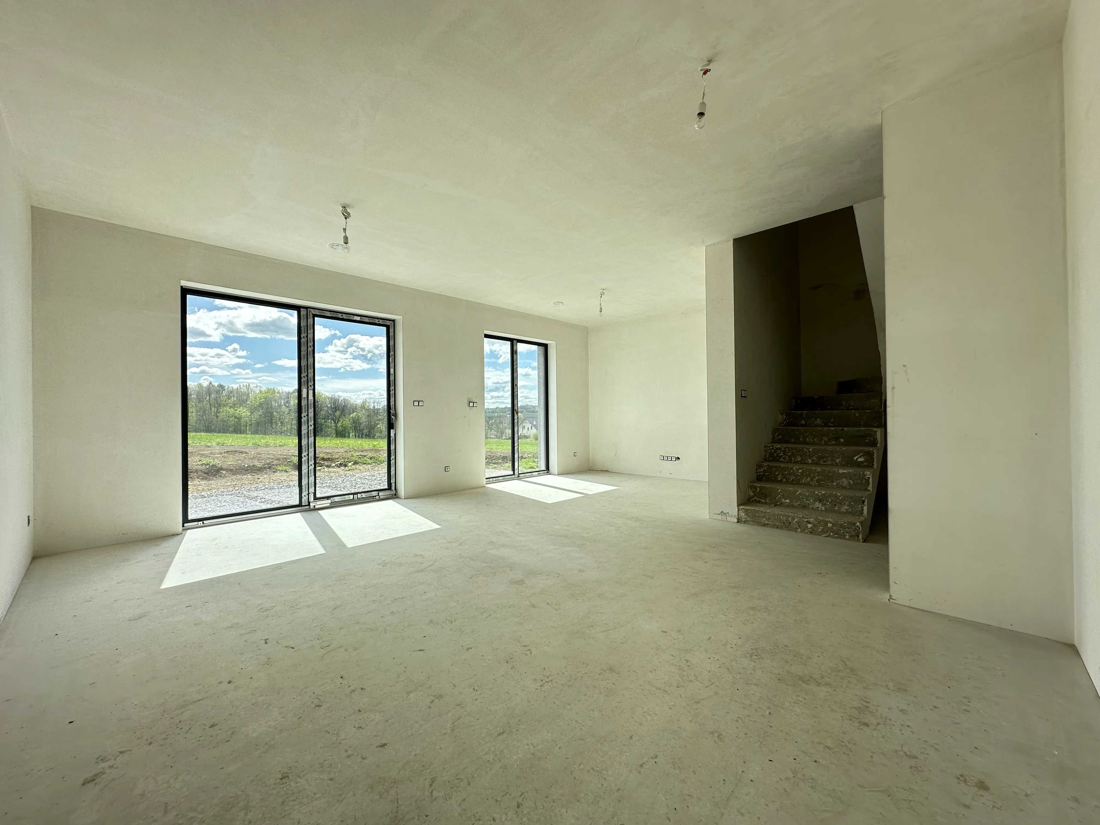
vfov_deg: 85.7
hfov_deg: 102.1
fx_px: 445
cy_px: 412
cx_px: 550
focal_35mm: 14
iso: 40
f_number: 2.2
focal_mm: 2.22
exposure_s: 1/350
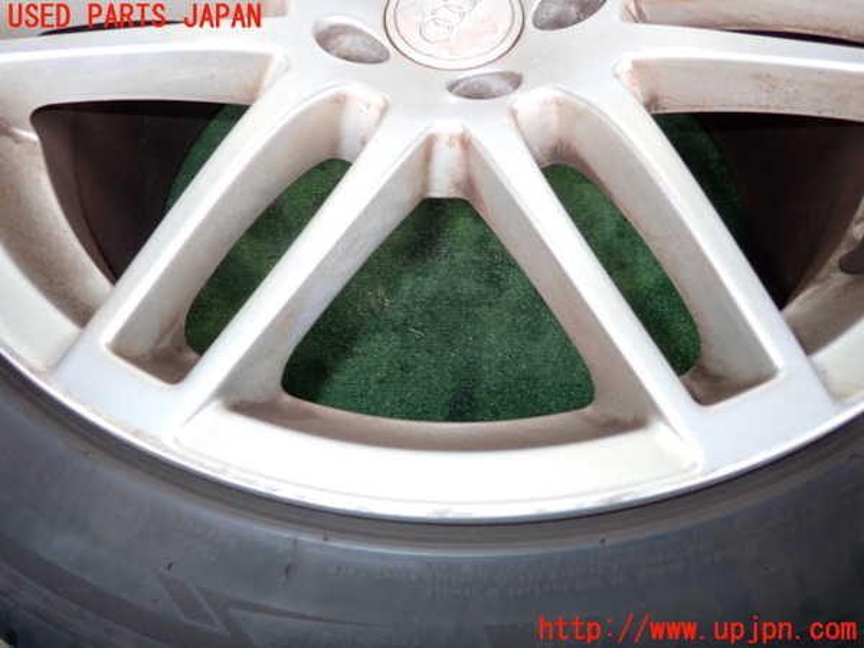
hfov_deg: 69.4
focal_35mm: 25
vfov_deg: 54.9
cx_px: 432
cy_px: 324
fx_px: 624
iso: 200
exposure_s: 1/60
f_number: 2
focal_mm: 4.5
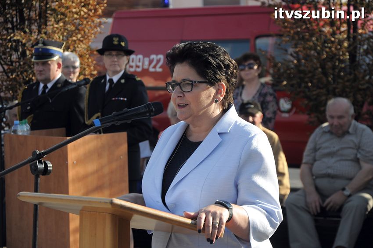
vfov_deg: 8.7
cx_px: 186
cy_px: 124
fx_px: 1630
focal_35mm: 158
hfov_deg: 13.1
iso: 400
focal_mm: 105
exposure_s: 1/800
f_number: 7.1
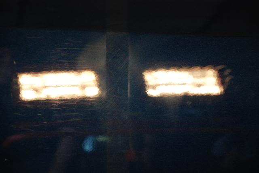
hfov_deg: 12.2
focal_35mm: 168
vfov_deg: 8.2
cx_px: 130
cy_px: 86
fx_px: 1210
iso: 400
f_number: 5.6
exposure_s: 1/160
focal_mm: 112
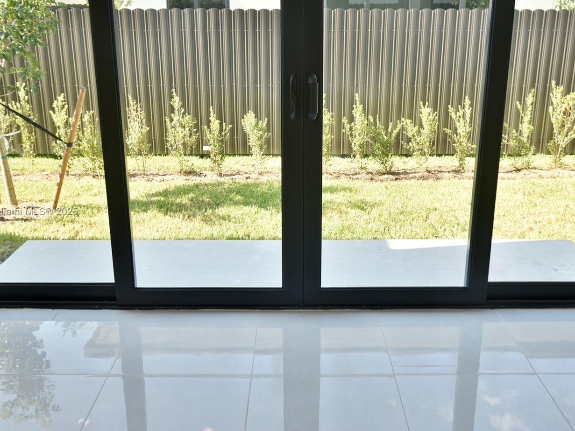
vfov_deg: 36.0
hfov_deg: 46.8
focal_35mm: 40
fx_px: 664
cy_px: 212
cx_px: 302
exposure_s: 1/60
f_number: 4.5
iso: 250
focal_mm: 32
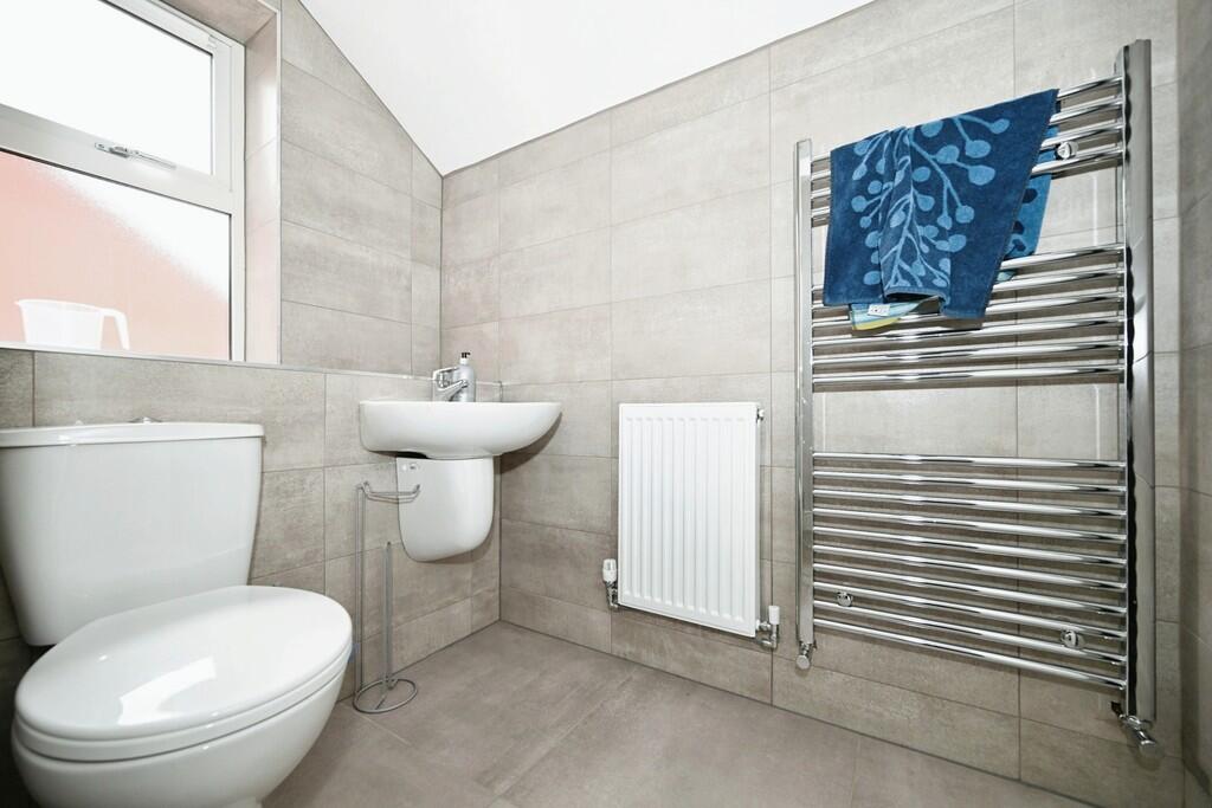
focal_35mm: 14
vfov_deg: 81.2
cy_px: 404
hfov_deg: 104.2
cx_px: 606
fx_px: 471
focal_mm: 14
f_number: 4
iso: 450
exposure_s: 1/60
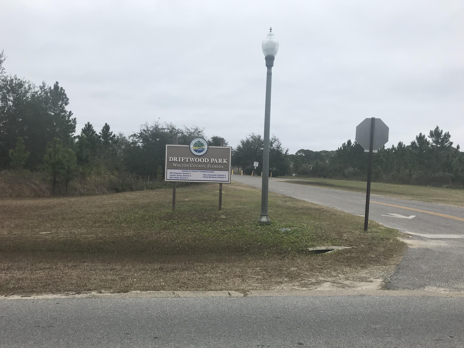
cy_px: 174
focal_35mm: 28
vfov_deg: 49.7
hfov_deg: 63.4
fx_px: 375
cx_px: 232
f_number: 1.8
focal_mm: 3.99
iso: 20
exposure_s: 1/863
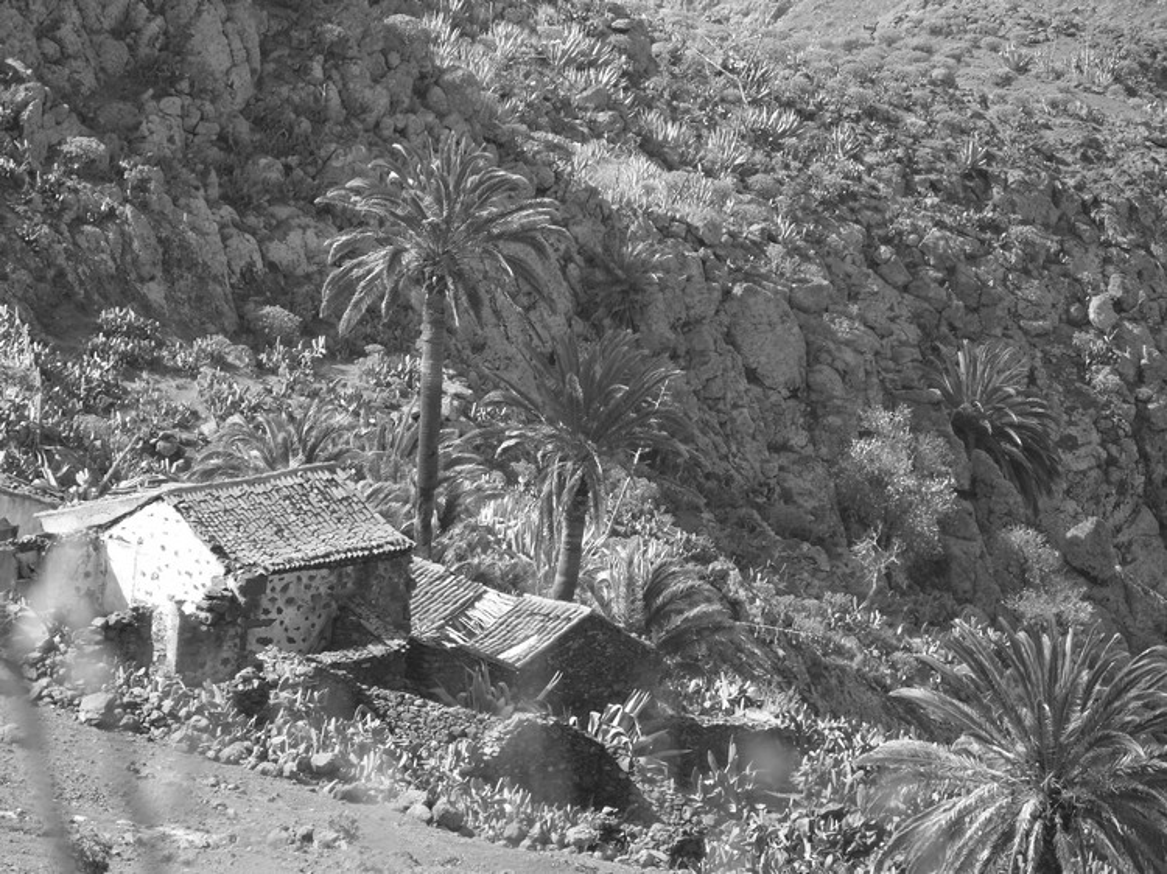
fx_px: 11122
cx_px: 584
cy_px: 437
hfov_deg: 6.0
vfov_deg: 4.5
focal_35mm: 330
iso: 100
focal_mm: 69.9
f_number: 3.6
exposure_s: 1/125
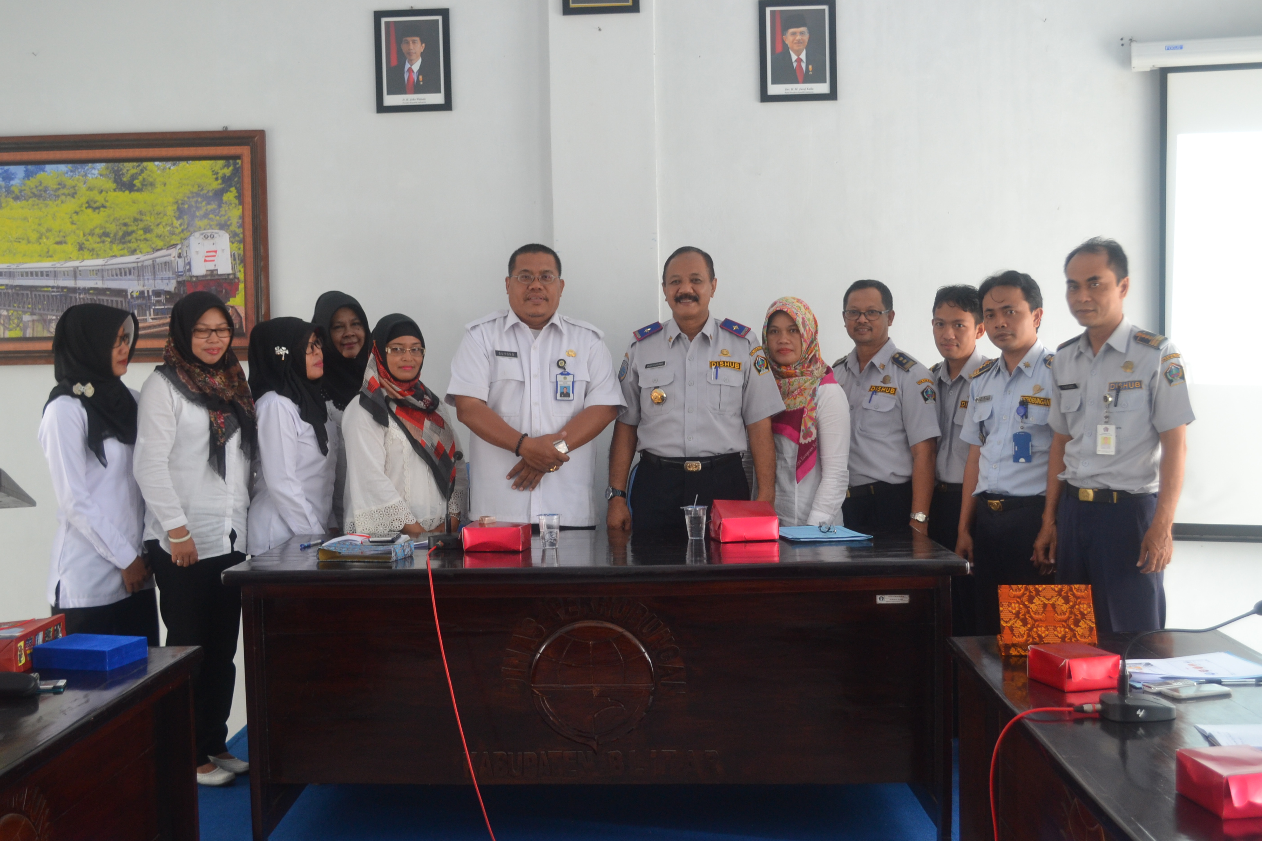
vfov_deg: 29.9
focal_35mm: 45
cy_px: 434
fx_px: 1577
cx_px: 631
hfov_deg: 43.6
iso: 500
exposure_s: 1/15
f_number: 4.5
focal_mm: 28
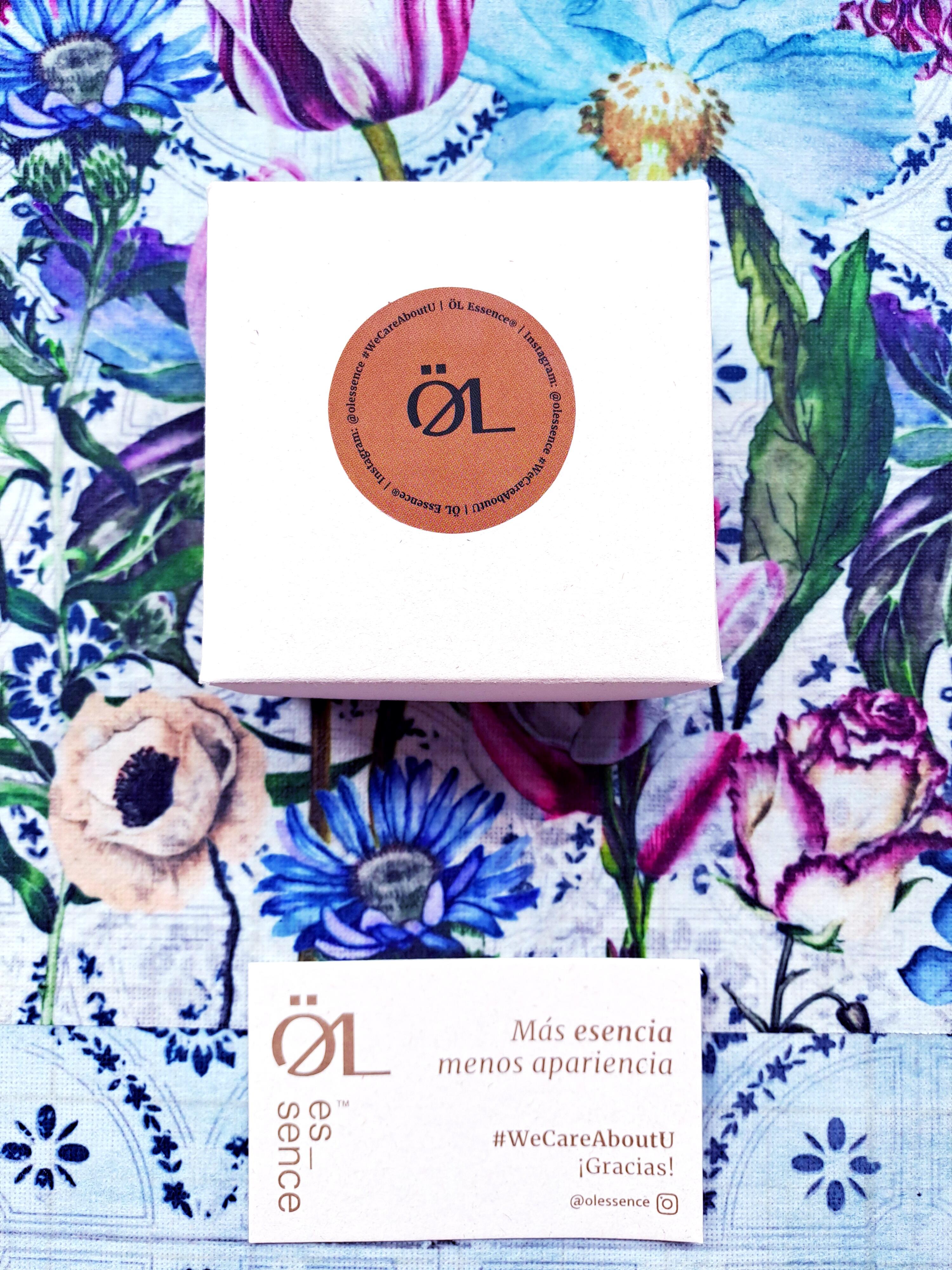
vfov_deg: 69.4
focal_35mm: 25
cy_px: 635
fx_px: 917
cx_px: 476
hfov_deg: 54.9
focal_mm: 4.65
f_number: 1.8
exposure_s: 1/100
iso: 50
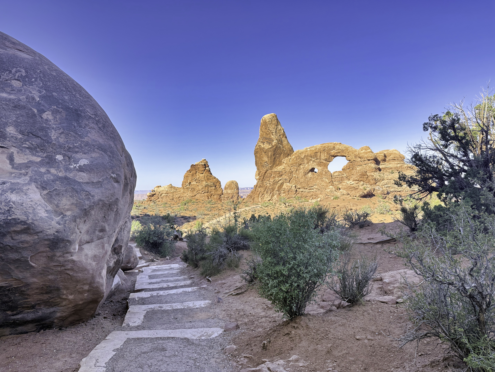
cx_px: 248
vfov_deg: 56.8
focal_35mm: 24
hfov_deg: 71.6
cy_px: 186
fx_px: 343
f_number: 1.78
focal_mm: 6.76
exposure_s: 1/1174
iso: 100
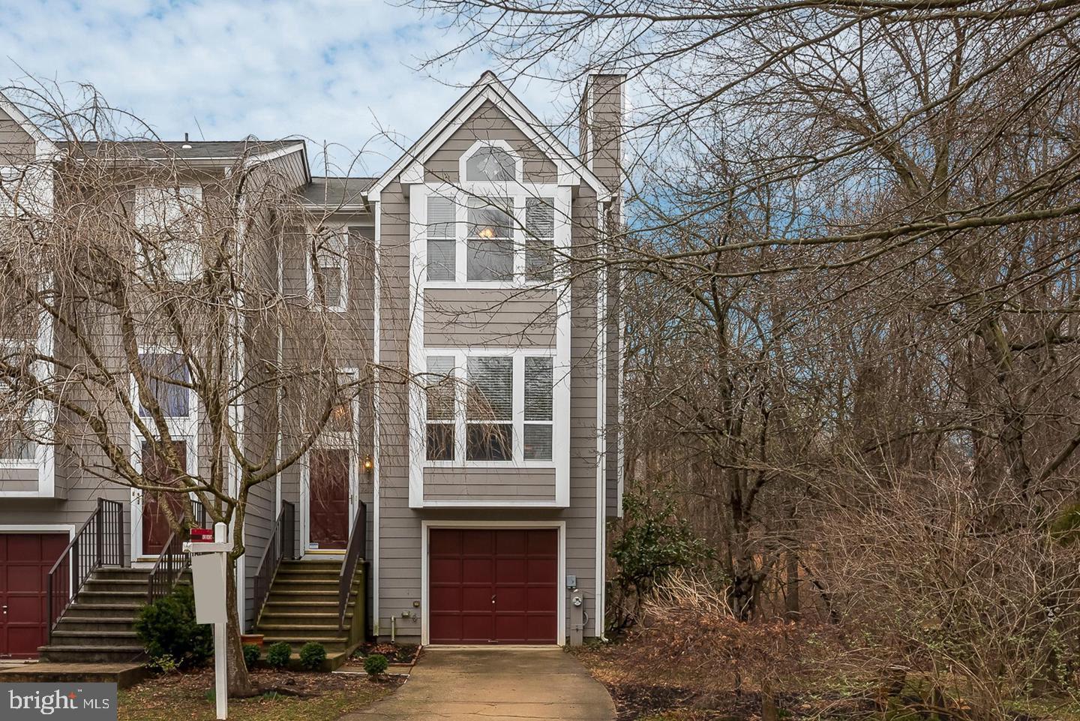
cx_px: 540
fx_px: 720
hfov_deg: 73.7
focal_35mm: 24
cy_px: 360
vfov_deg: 53.2
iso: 320
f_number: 16
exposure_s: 1/125
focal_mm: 24
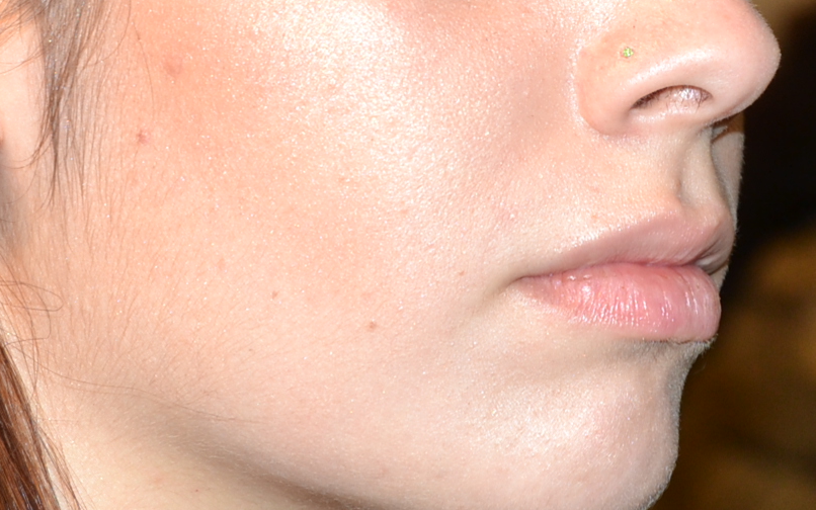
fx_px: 5348
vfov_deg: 5.4
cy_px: -39
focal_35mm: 240
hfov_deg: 8.7
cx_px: 630
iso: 400
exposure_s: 1/80
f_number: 5.6
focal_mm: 55
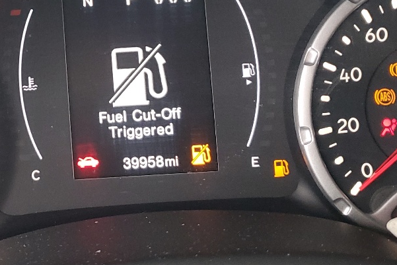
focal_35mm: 72
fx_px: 794
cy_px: 24
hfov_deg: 27.1
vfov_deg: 18.6
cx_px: 41
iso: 113
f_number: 1.5
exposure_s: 1/60.2
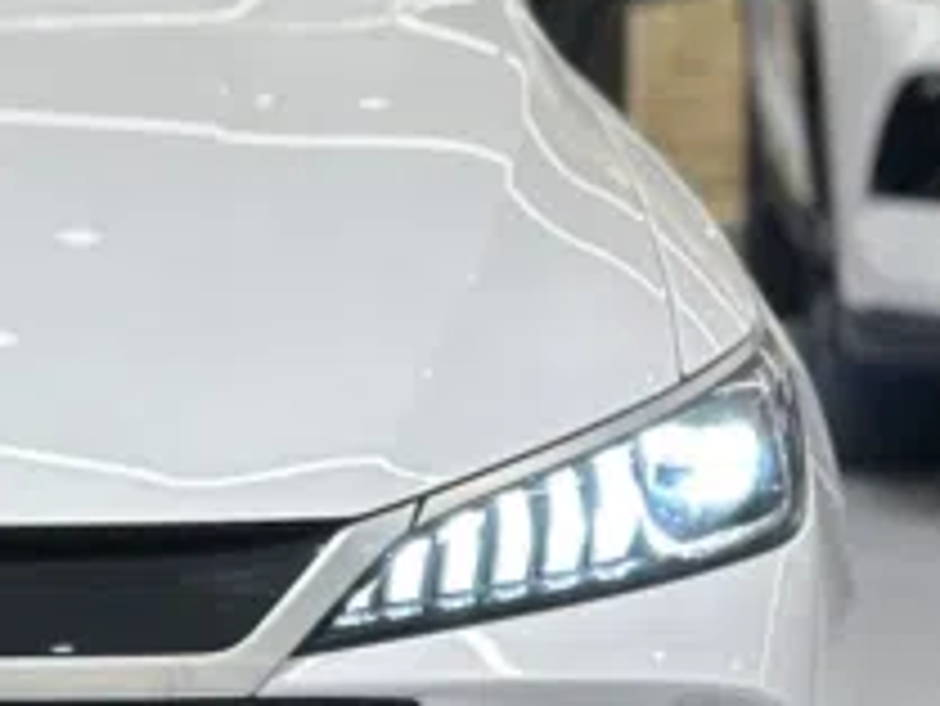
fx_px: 3994
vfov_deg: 10.0
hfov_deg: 12.8
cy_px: -31
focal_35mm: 147
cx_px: -450
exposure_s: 1/101
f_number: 1.78
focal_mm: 6.86
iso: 125
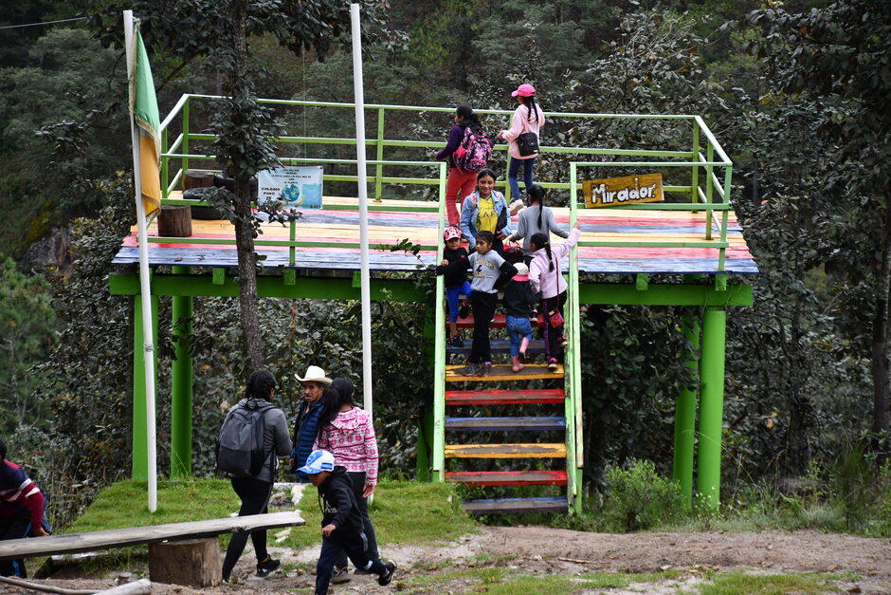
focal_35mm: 120
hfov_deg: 17.1
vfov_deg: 11.4
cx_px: 446
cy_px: 298
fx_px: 2970
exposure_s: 1/640
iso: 1000
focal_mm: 80
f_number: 5.3
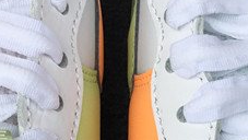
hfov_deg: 16.0
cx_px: 119
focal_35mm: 134
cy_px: 232
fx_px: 882
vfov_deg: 8.8
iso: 25
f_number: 2.4
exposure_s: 1/118
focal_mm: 3.3
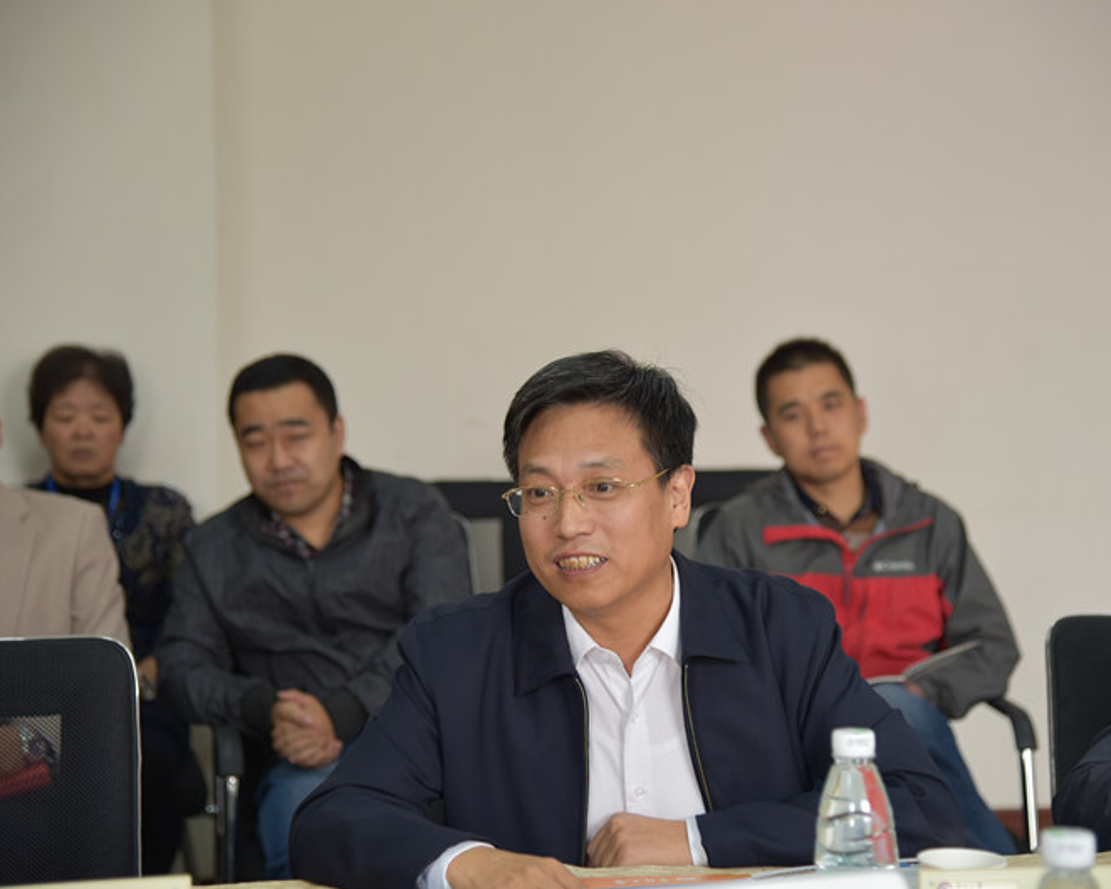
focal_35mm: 93
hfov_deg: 20.6
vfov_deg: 16.5
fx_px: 3059
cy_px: 444
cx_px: 609
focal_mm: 82
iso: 200
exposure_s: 1/20
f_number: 4
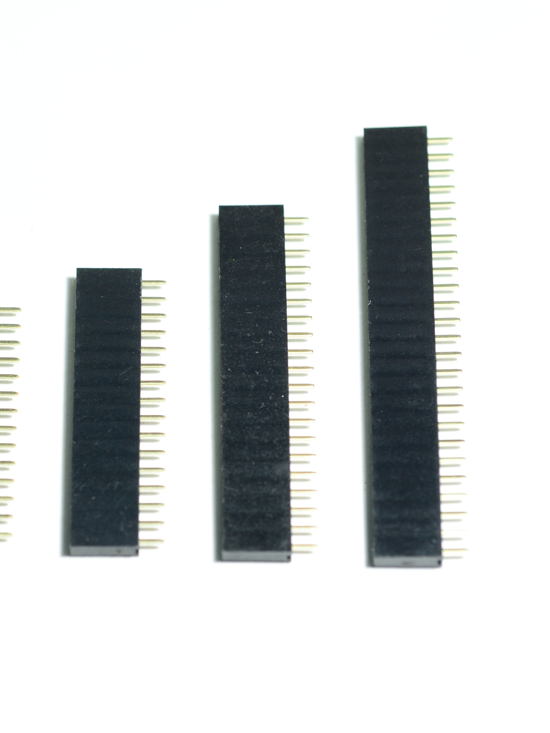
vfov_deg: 15.1
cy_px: 368
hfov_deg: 11.3
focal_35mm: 131
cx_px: 90
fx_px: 2775
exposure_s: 1/50
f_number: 6.3
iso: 500
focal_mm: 60
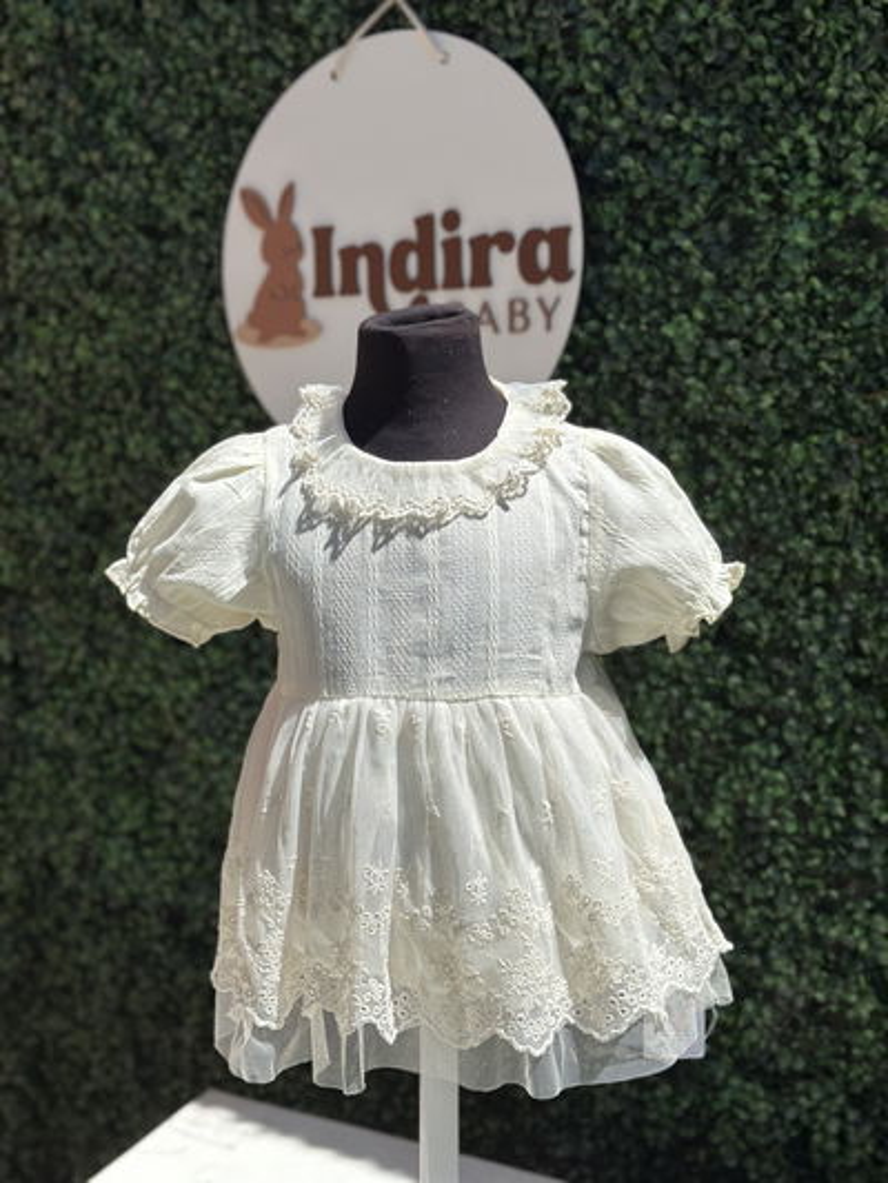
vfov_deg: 39.6
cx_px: 444
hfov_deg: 30.3
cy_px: 592
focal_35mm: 48
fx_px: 1641
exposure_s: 1/10870
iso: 100
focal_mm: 6.86
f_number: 1.78
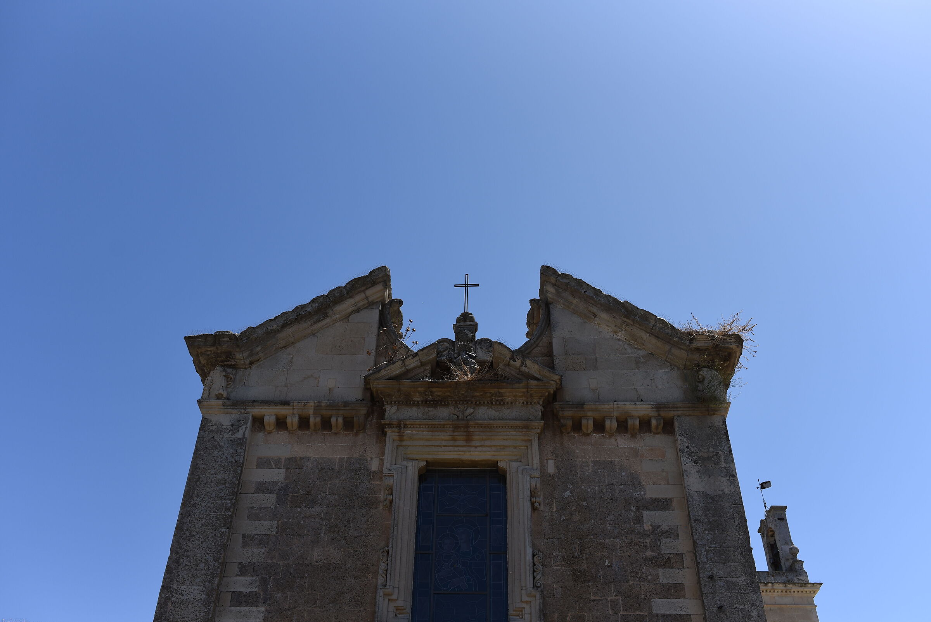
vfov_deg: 37.9
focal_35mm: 35
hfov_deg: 54.4
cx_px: 466
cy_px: 311
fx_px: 905
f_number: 4.8
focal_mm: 35
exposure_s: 1/2000
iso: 125
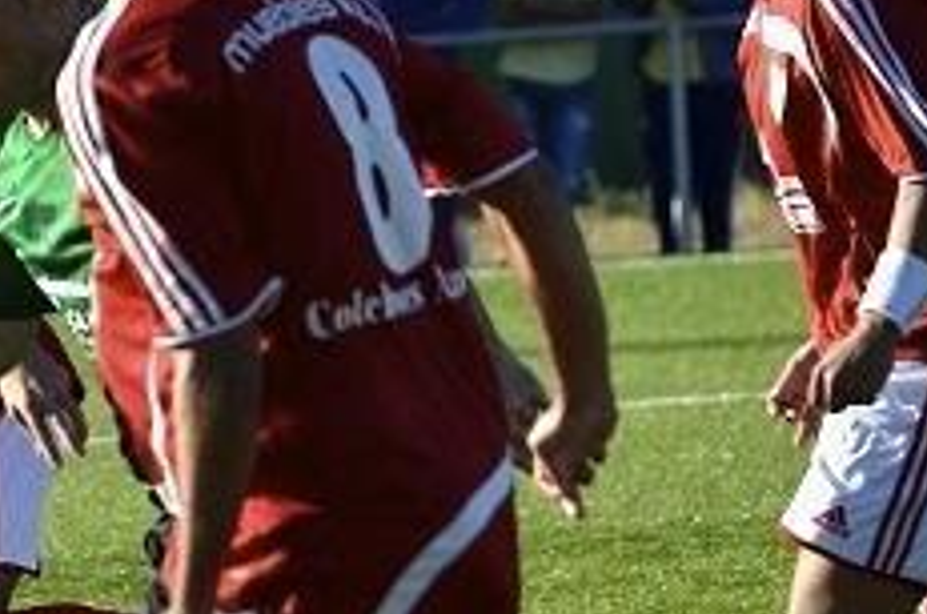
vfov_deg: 2.6
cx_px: 8
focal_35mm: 526
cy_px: 259
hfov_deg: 3.9
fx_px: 13524
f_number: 5
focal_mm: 135
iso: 110
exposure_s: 1/1000
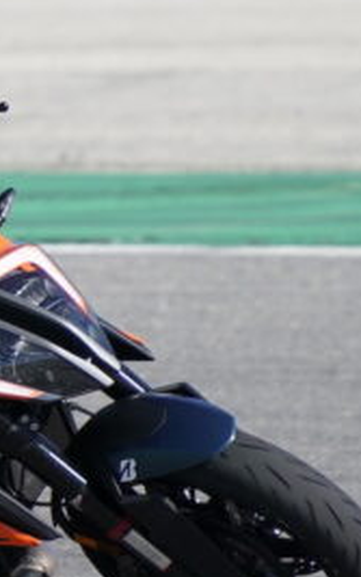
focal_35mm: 2611
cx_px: -220
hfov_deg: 0.5
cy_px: 394
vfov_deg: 0.8
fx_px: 41079
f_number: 6.3
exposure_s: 1/1600
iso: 500
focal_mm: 600
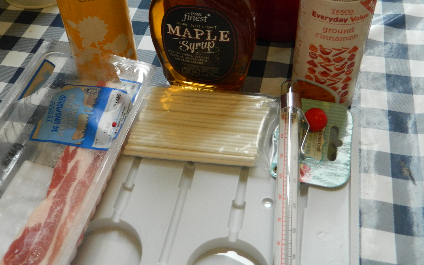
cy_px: 104
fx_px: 474
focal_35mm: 41
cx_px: 183
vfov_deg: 31.1
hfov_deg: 48.1
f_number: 3.1
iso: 160
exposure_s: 1/30
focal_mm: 4.5
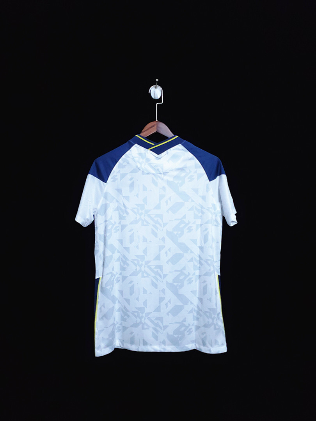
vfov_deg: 67.3
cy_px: 210
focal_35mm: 26
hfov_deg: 53.1
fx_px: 316
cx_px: 158
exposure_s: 1/90
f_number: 1.5
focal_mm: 4.3
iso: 400
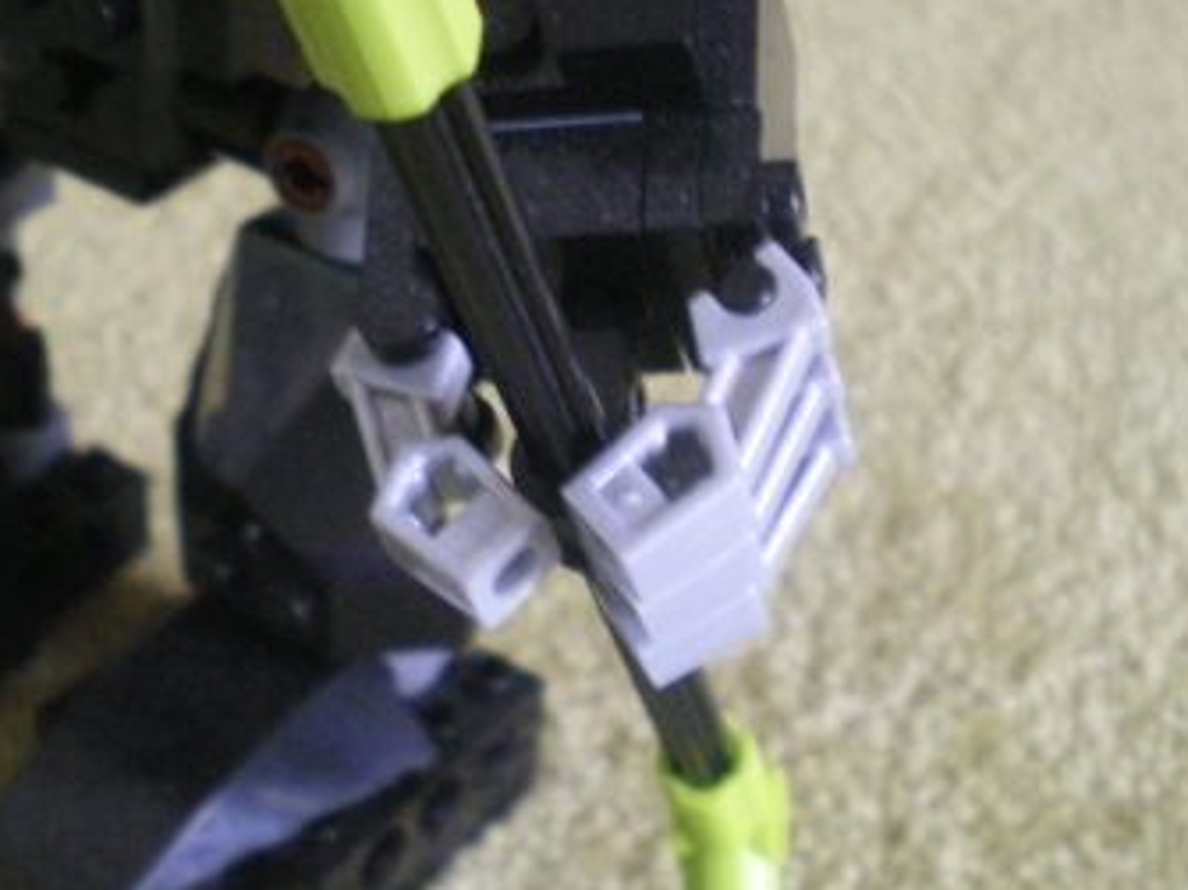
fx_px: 2333
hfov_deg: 28.6
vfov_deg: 21.6
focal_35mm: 68
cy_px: 415
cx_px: 571
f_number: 3.1
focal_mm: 6.3
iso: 400
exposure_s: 1/10
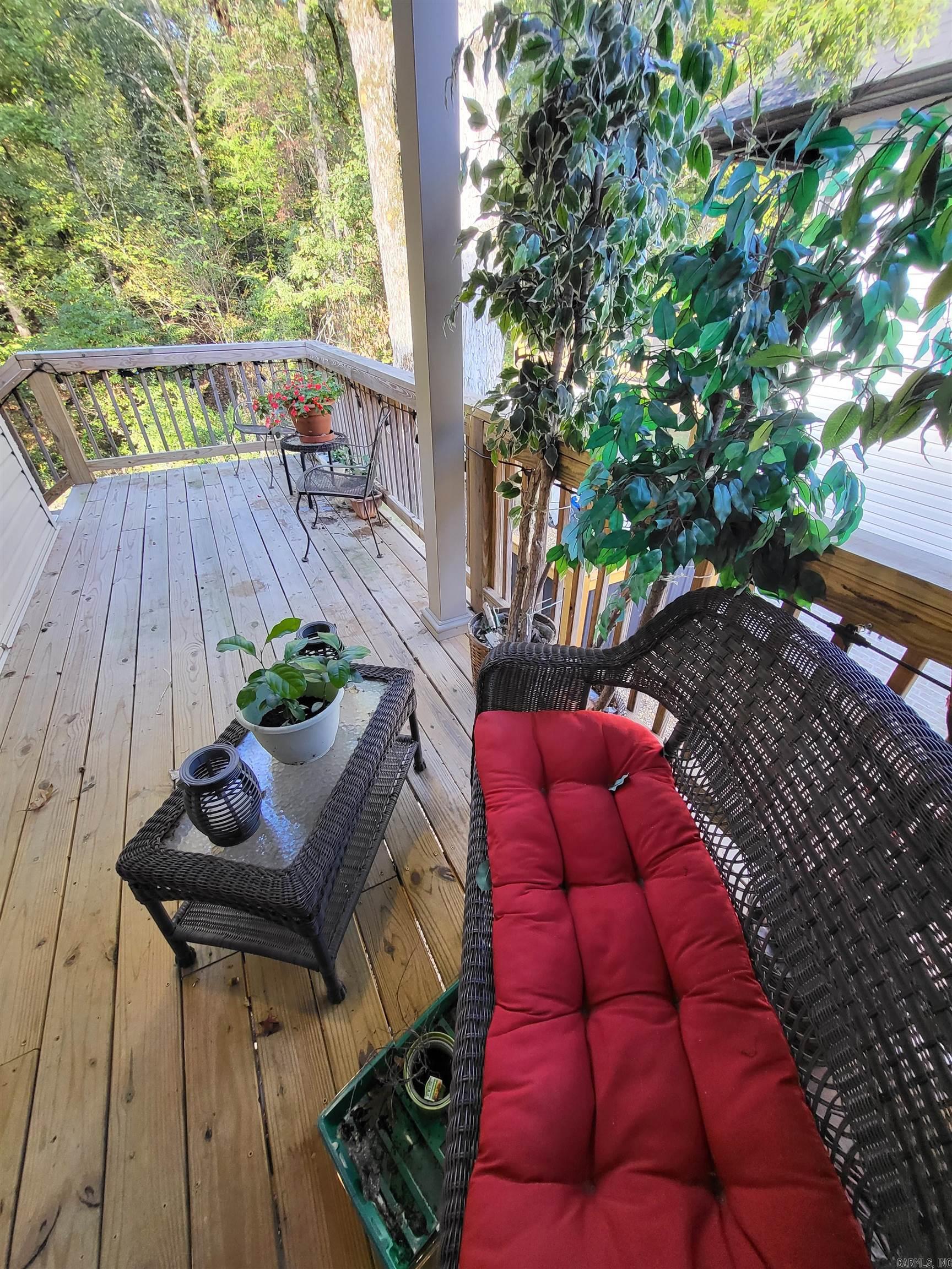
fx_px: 477
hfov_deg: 89.9
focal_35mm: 13
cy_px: 634
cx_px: 476
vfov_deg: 106.2
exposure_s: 1/60
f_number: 2.2
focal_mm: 1.74
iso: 100
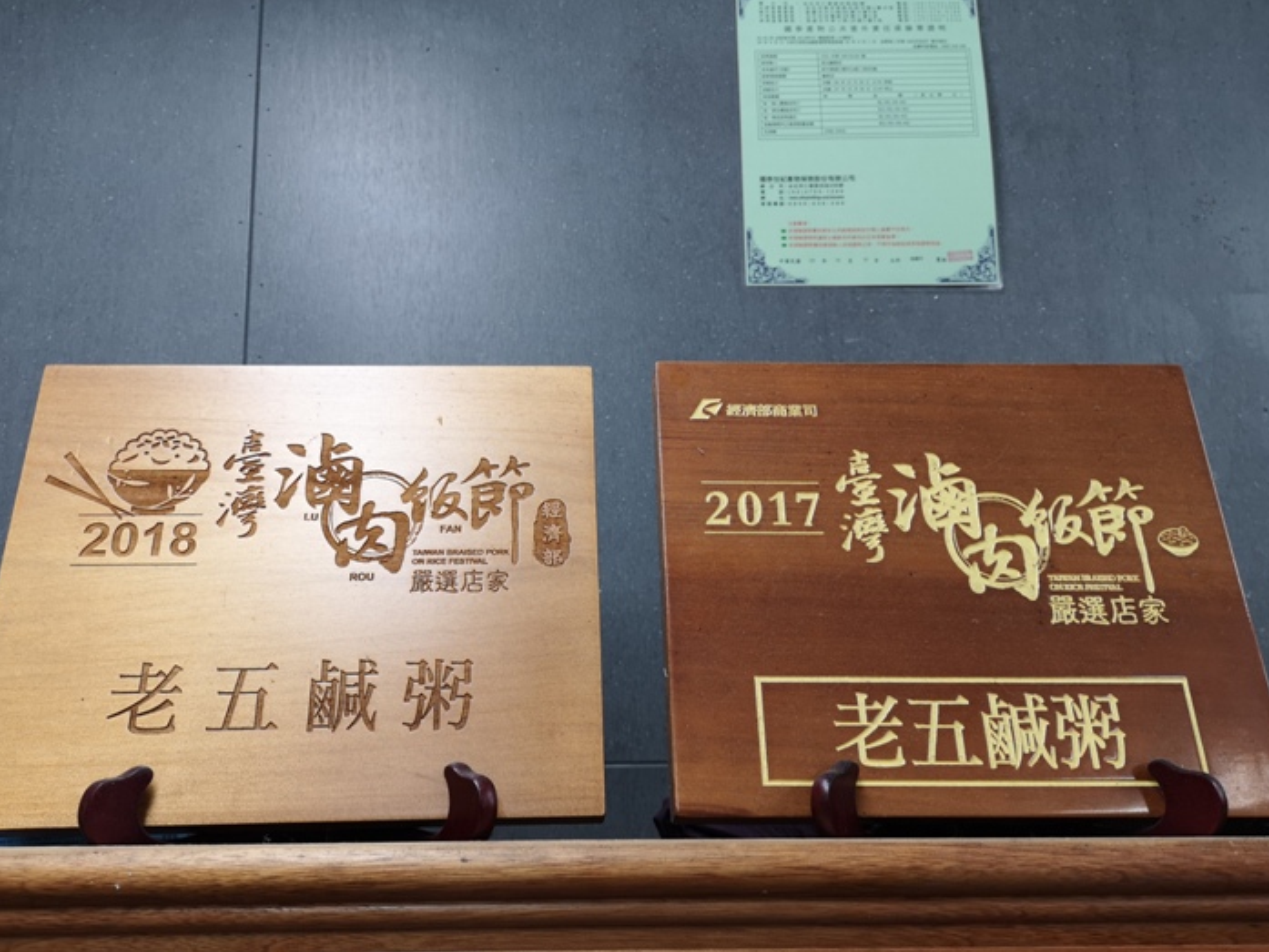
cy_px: 484
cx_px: 597
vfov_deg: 45.5
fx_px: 1137
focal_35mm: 31
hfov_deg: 58.3
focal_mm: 3.95
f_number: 1.8
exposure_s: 1/50
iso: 100
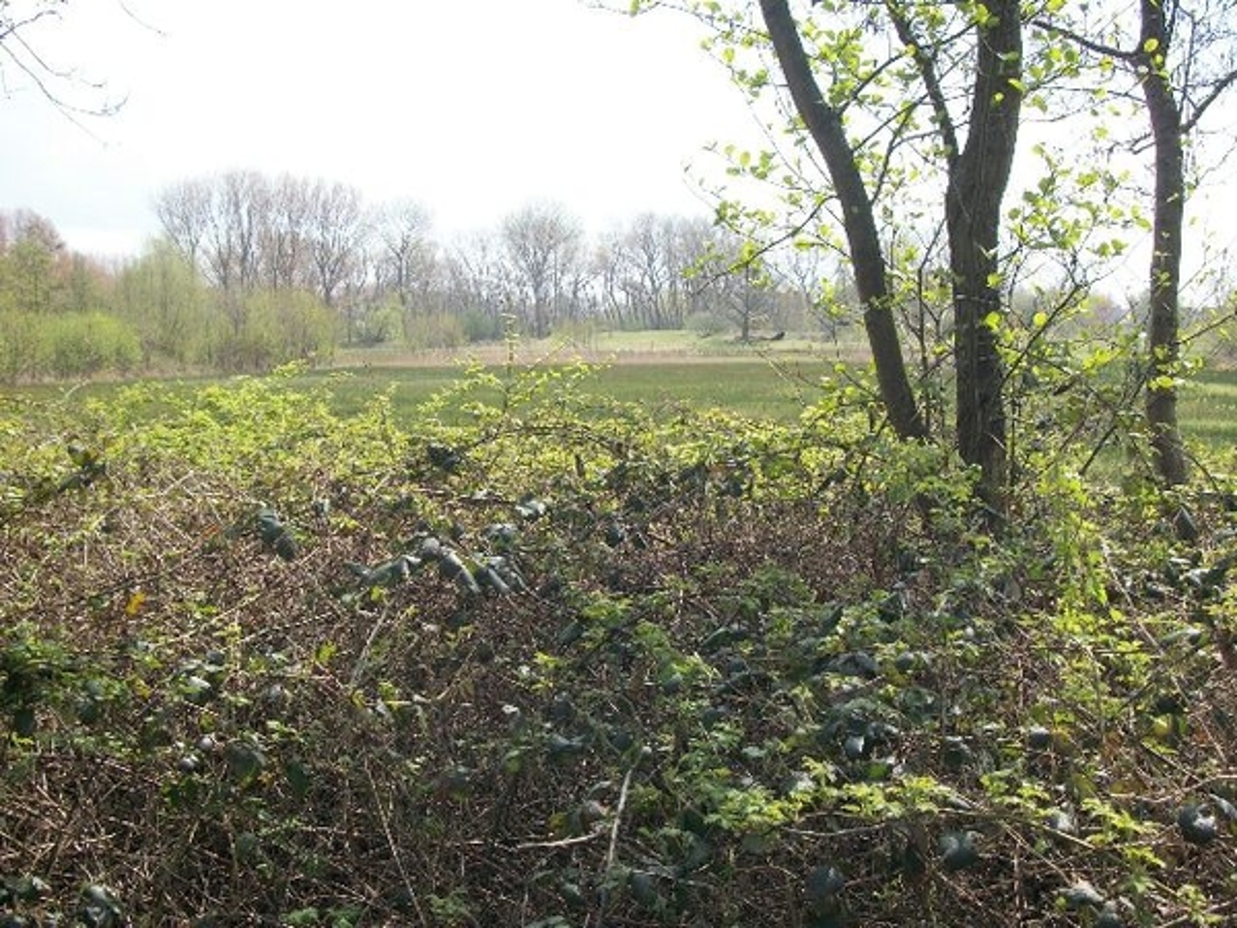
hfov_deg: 46.8
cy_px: 464
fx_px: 1429
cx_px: 618
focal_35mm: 40
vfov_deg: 36.0
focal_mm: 7.1
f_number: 9.9
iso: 80
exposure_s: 1/60
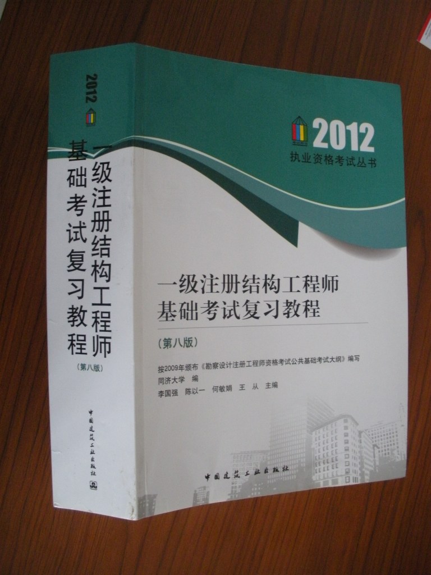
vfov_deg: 51.4
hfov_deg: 39.7
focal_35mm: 36
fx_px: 598
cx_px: 216
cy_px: 288
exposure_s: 1/59.2
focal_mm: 6.3
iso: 400
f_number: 3.5
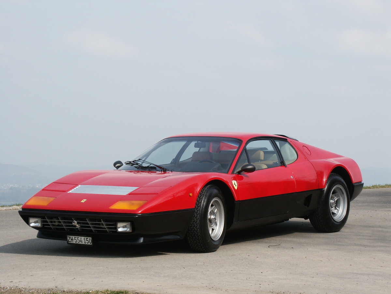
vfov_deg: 13.8
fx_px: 1209
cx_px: 196
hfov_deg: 18.4
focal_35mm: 107
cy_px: 147
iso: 100
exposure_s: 1/350
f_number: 6.7
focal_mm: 26.51
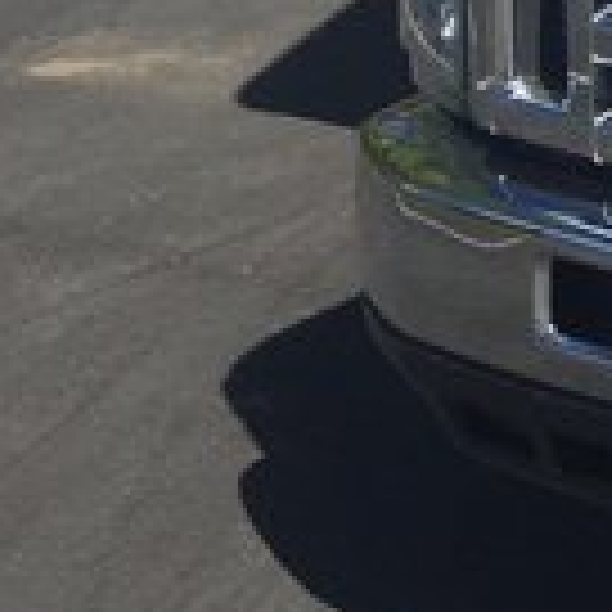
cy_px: -418
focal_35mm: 151
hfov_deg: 9.7
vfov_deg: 11.0
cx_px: 1642
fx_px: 3020
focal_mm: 4.15
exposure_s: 1/3968
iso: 32
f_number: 2.2
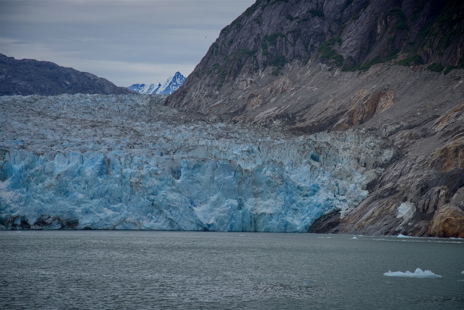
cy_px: 155
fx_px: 1547
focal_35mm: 120
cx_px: 232
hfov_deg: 17.1
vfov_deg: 11.4
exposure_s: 1/250
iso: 100
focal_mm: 120
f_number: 5.6
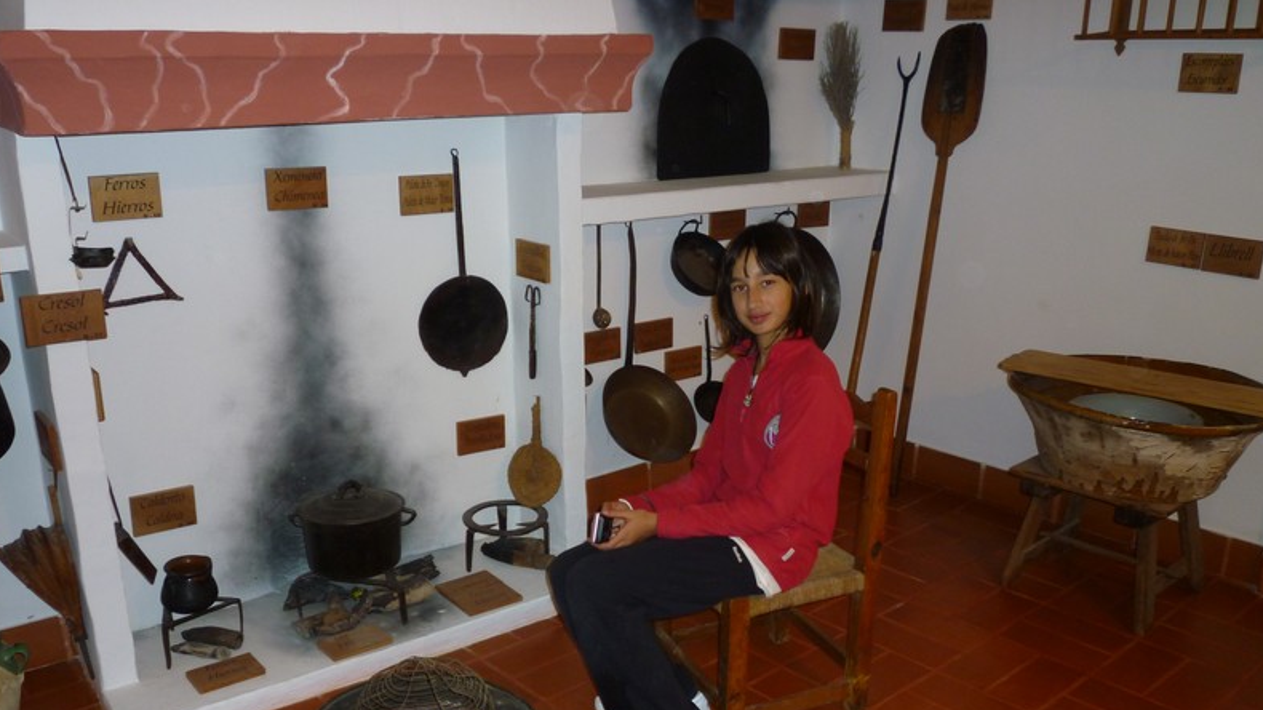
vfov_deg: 36.5
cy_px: 441
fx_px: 1071
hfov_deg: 61.0
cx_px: 628
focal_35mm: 32
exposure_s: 1/30
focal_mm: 5.2
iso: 160
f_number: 3.3
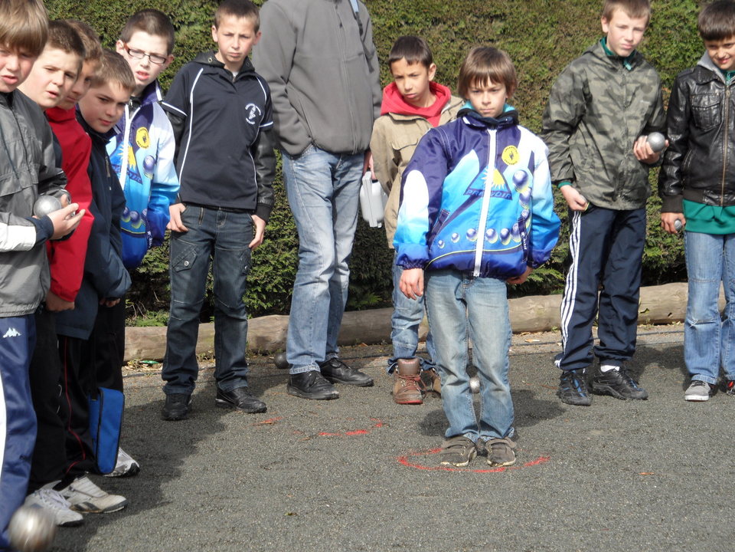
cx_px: 368
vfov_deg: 12.3
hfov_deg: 16.4
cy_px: 276
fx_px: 2548
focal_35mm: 120
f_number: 4.4
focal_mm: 20
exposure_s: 1/350
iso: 80
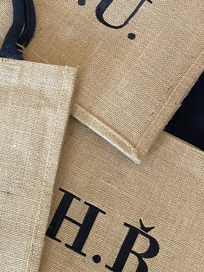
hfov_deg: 19.4
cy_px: 117
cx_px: -60
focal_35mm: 70
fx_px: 550
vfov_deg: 27.8
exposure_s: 1/60
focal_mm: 4.25
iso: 250
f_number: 1.8
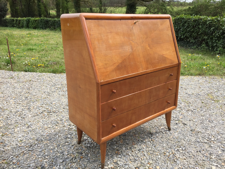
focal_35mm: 29
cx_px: 112
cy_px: 84
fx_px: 188
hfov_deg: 61.7
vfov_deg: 48.2
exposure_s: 1/860
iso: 32
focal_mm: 4.15
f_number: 2.2
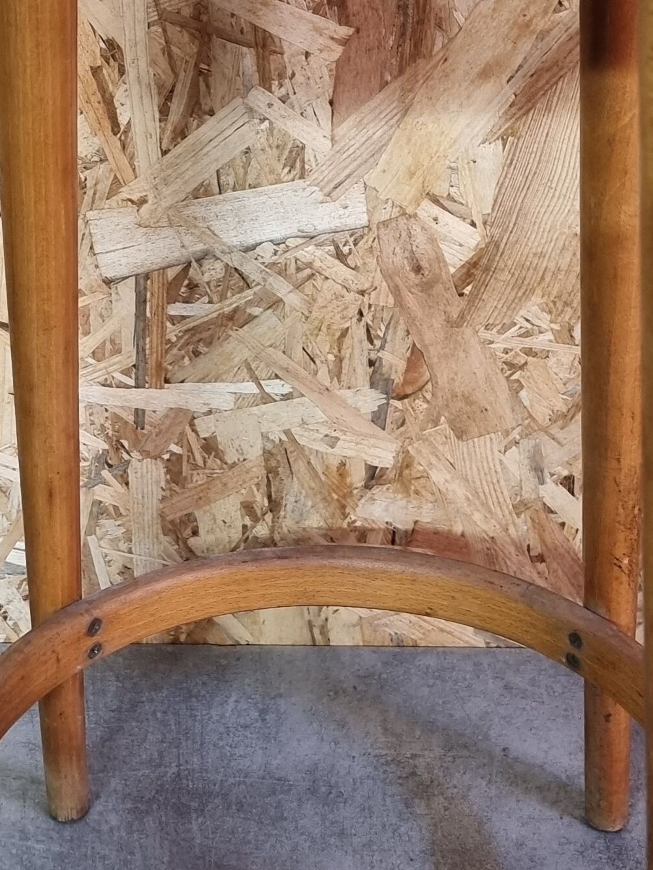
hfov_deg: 20.4
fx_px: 1811
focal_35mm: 72
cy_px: 377
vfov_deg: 27.0
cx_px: 288
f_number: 1.8
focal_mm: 6.7
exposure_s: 1/50
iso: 400
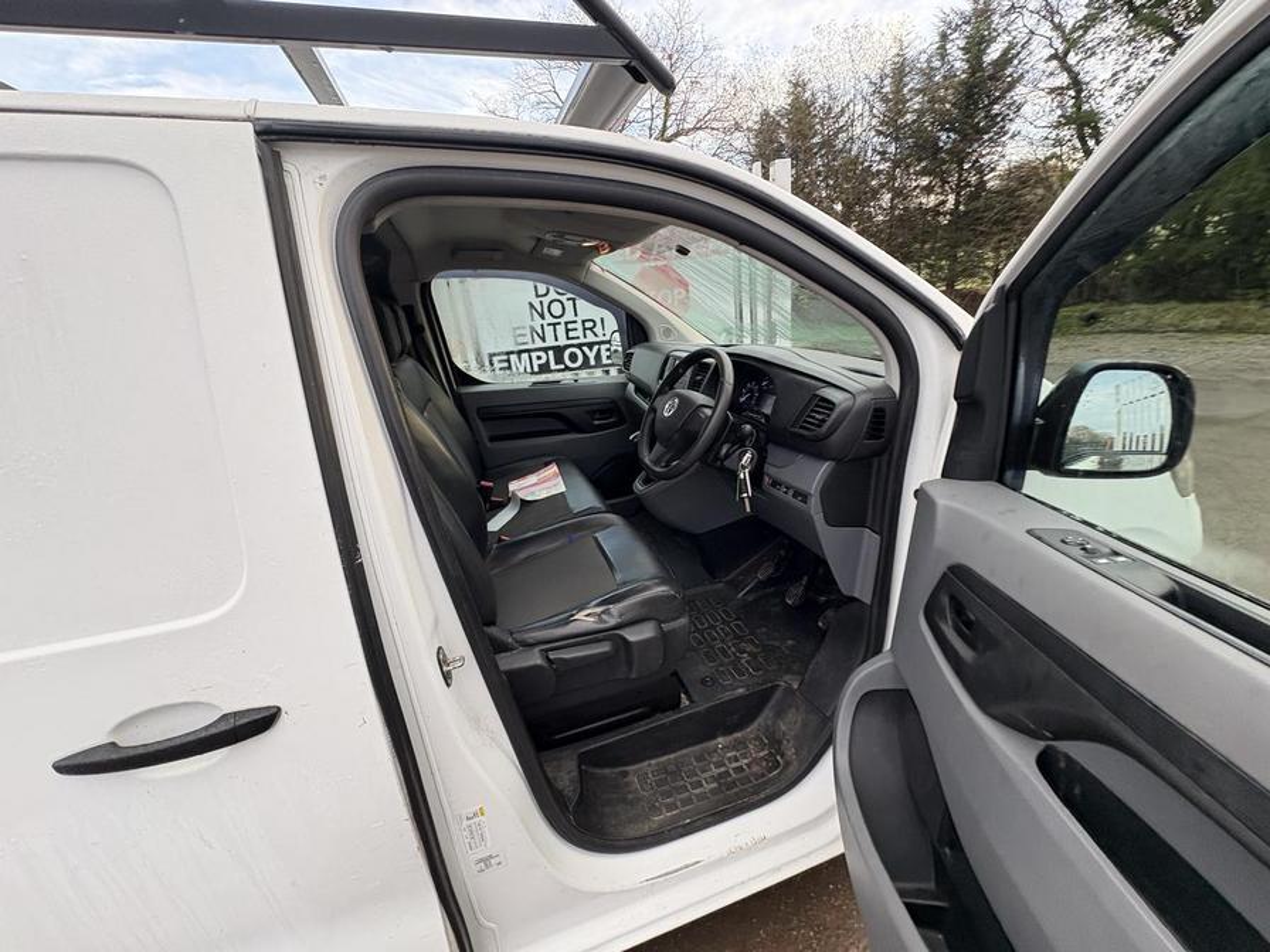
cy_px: 476
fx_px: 514
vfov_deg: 85.7
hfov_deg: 102.1
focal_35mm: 14
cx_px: 635
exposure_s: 1/99
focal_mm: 2.22
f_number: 2.2
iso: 200
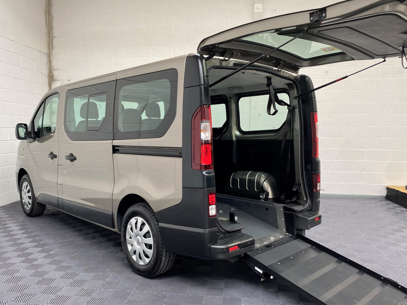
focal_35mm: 26
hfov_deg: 67.3
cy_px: 152
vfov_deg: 53.1
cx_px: 204
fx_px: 306
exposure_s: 1/100
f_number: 1.8
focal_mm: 4.25
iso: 80
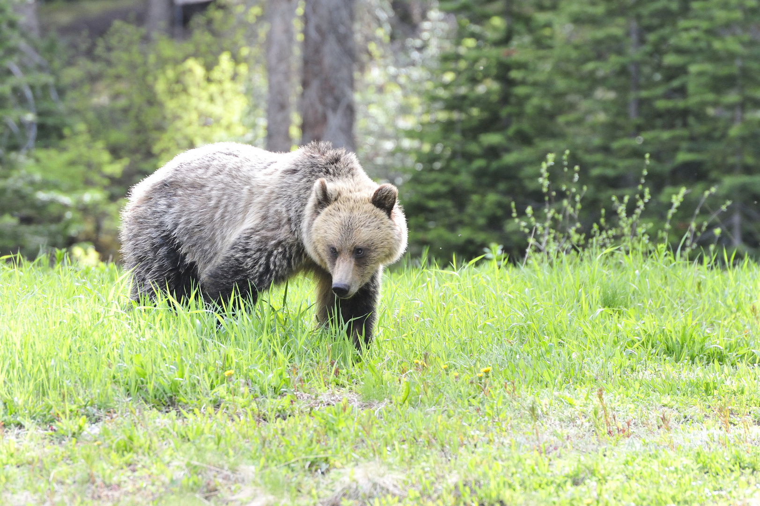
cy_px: 253
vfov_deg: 3.4
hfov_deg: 5.2
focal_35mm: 400
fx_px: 8439
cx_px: 380
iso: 3200
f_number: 11
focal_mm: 400
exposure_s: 1/500
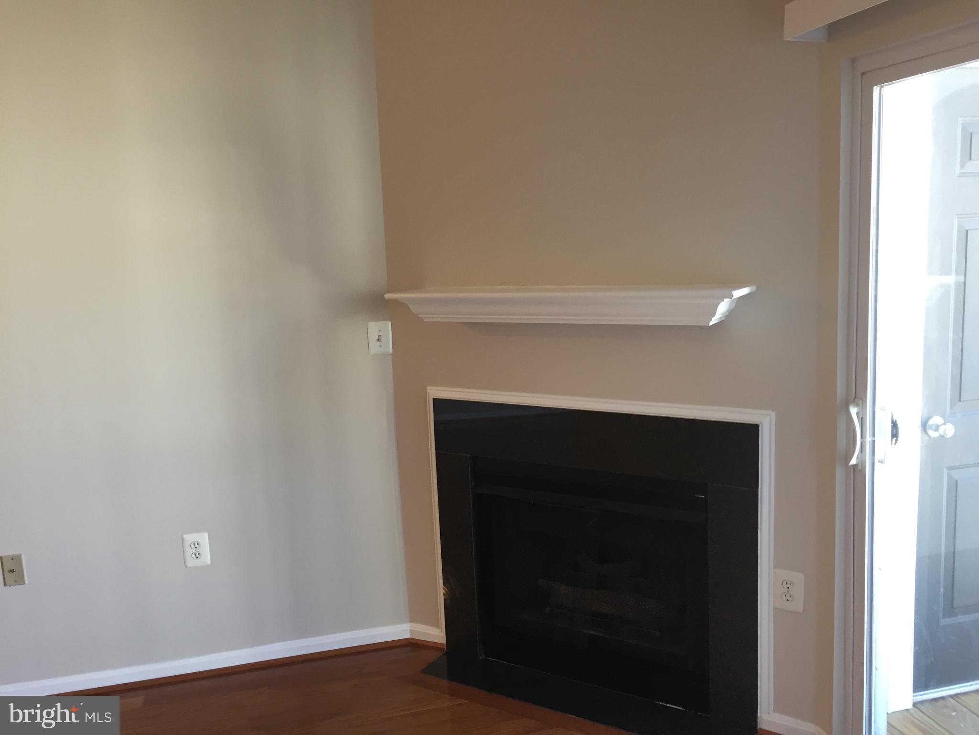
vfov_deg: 48.2
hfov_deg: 61.7
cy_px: 368
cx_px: 490
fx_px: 820
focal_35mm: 29
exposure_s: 1/30
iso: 80
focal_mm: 4.15
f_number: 2.2
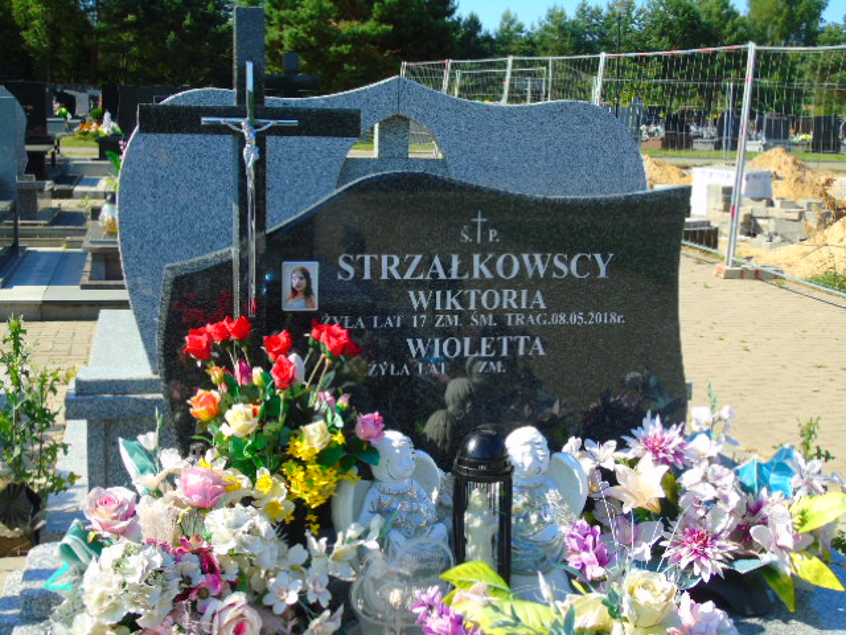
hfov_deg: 41.2
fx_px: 1124
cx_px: 423
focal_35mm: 46
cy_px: 318
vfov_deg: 31.5
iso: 80
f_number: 4.1
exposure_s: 1/320
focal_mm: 8.2
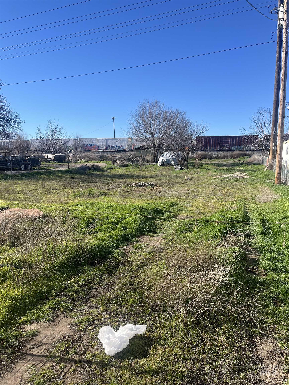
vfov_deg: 67.3
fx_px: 289
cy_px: 192
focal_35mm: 26
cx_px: 144
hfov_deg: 53.1
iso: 50
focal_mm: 5.1
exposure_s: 1/2571
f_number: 1.6
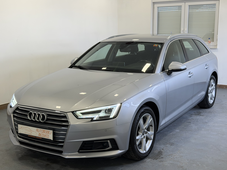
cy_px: 85
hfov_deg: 39.7
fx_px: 315
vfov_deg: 30.3
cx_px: 114
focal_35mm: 48
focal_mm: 6.76
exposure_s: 1/381
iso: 320
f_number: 1.78
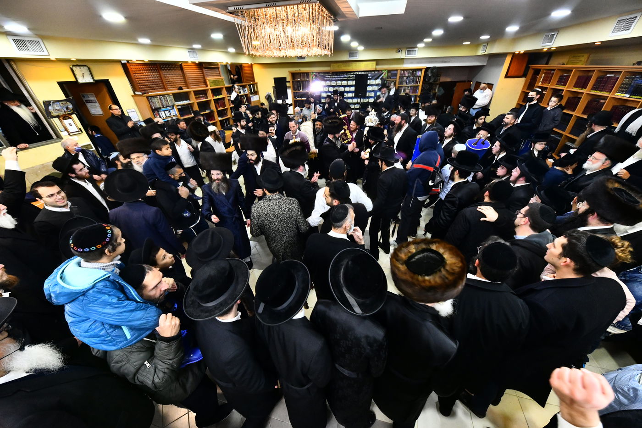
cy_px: 214
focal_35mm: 12
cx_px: 321
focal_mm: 12
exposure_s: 1/125
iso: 4000
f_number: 5.6
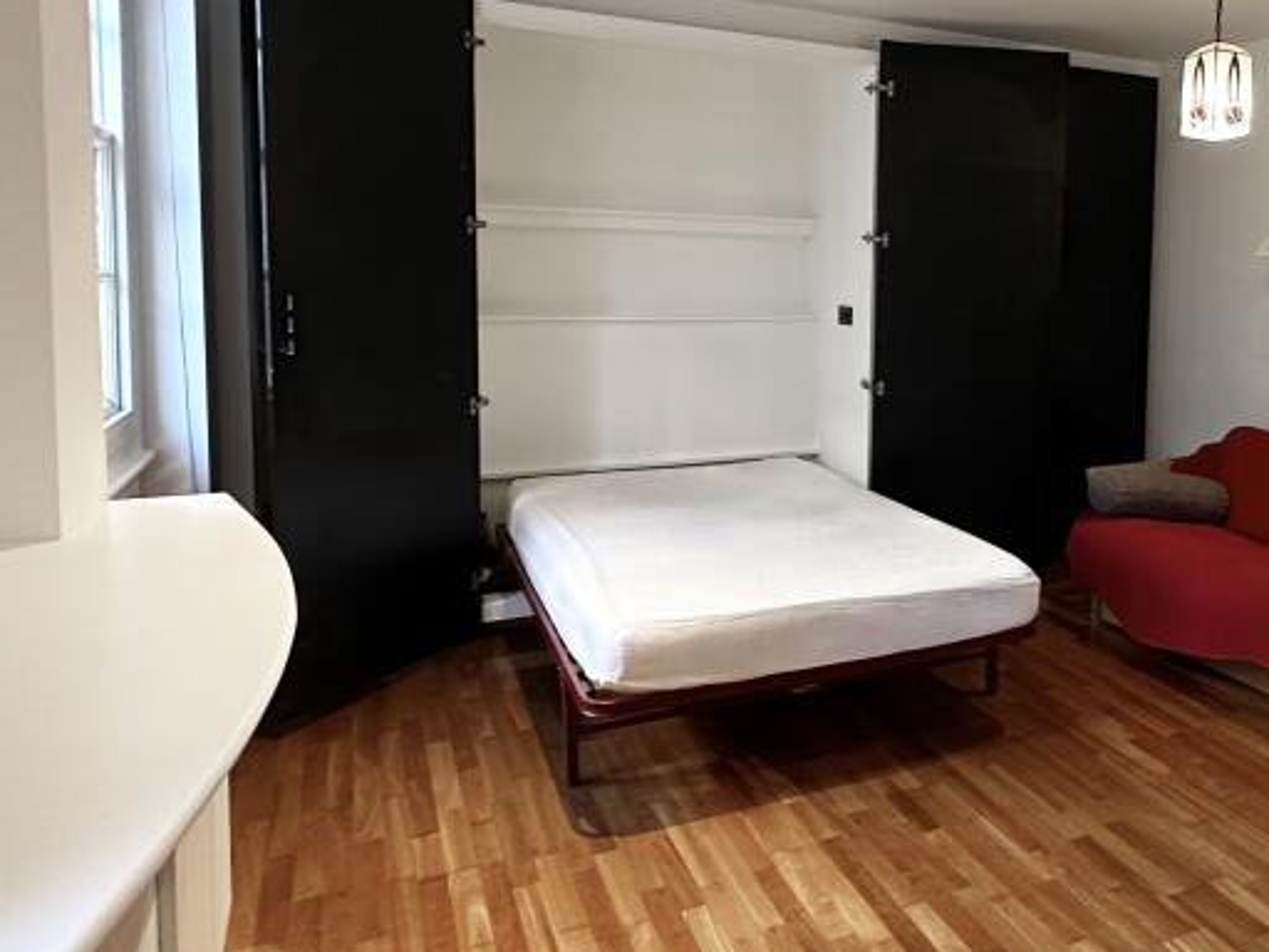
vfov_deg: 49.2
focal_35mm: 28
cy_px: 350
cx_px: 892
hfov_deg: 61.2
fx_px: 1026
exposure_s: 1/50
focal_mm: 2.22
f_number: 2.2
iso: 500
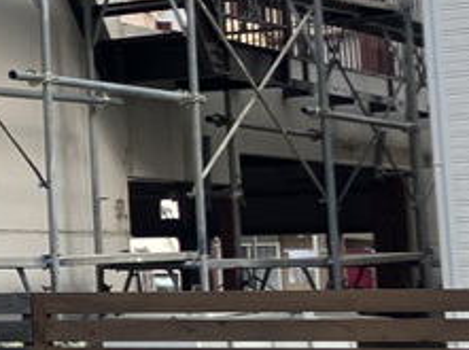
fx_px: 1772
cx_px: -458
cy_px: 83
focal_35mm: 131
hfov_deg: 13.1
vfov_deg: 11.3
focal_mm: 3.99
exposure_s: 1/796
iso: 32
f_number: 1.8
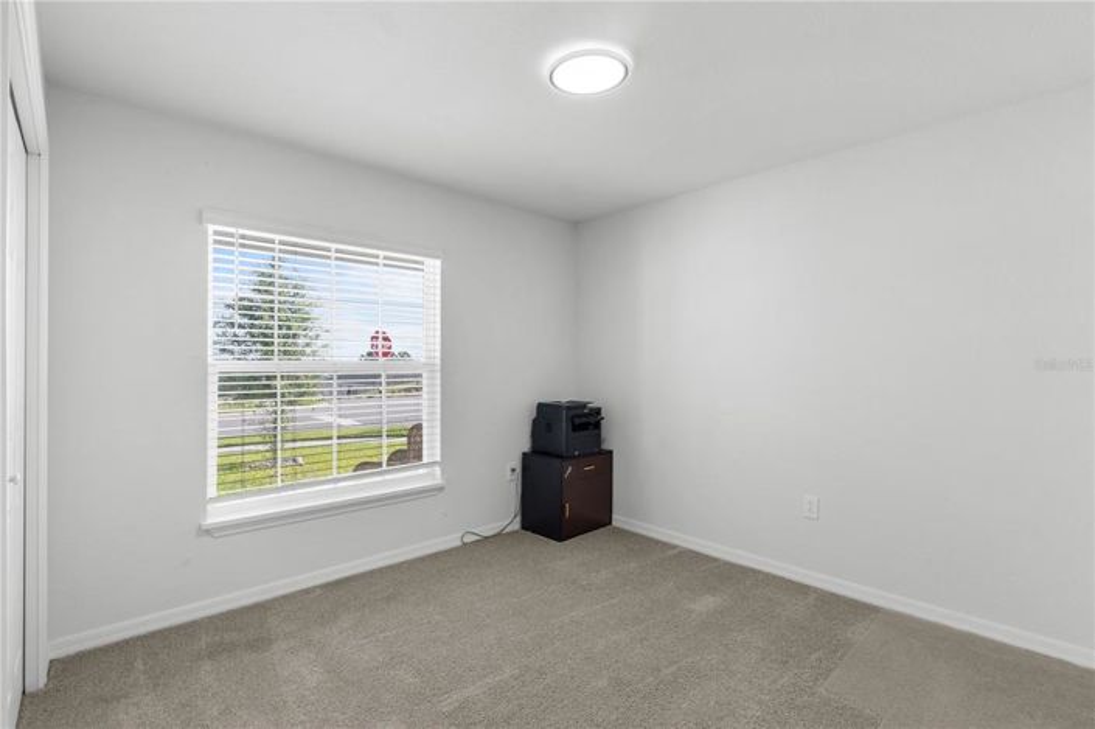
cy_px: 364
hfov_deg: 95.0
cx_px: 548
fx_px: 502
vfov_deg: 72.0
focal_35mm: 16
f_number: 9
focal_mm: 11
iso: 100
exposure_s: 1/3
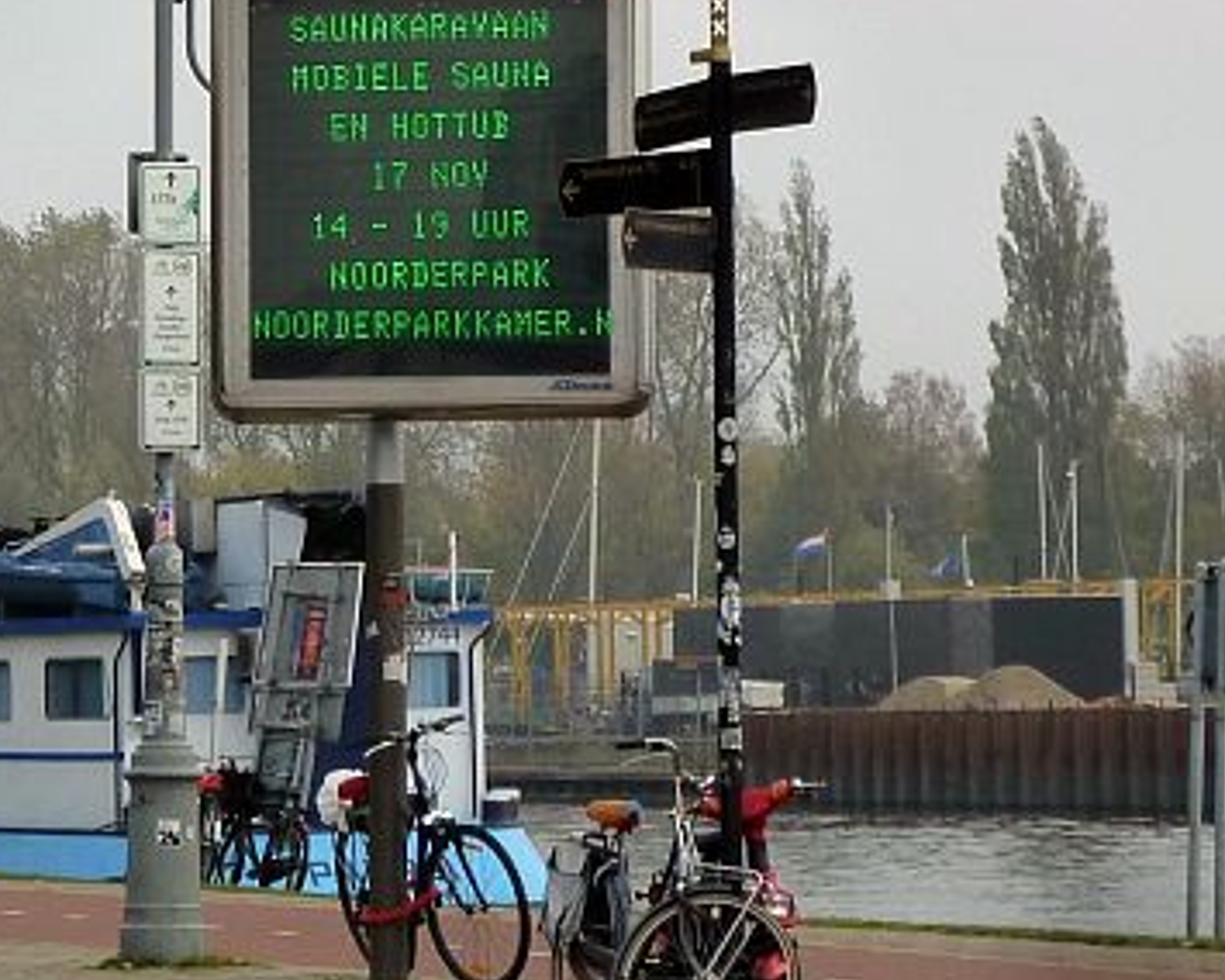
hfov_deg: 10.9
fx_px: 6417
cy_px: 0
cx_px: 559
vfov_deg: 8.7
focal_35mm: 177
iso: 125
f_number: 4
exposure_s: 1/400
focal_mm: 10.3
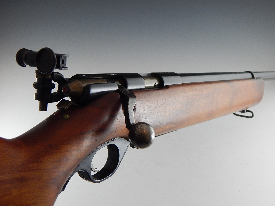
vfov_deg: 30.3
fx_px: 381
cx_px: 138
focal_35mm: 48
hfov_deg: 39.7
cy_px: 103
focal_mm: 8.6
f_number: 3.7
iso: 400
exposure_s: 1/200
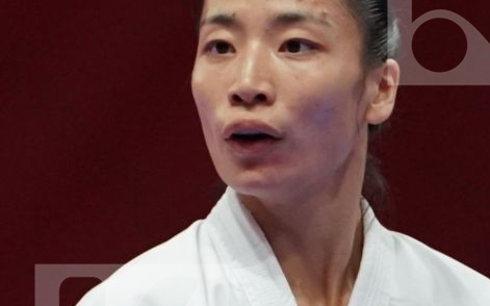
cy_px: 359
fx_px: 19397
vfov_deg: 0.9
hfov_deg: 1.4
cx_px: -221
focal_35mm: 1453
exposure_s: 1/1000
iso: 3200
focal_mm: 249
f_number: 4
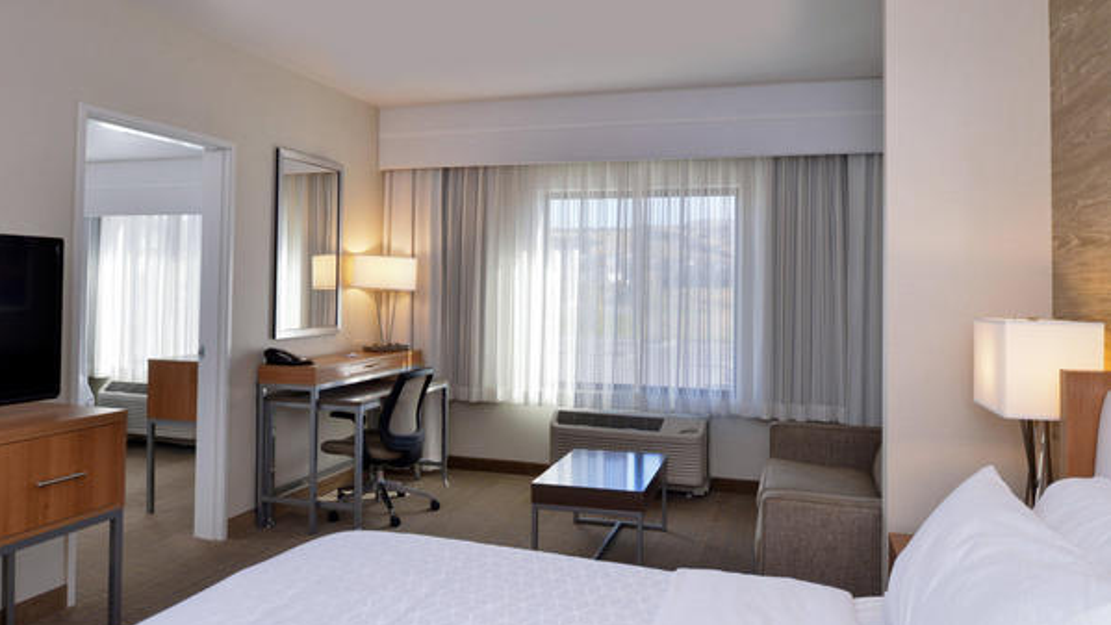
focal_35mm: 26
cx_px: 539
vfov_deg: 44.1
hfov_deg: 71.9
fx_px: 766
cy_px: 381
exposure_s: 1/100
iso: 640
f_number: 13
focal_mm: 24
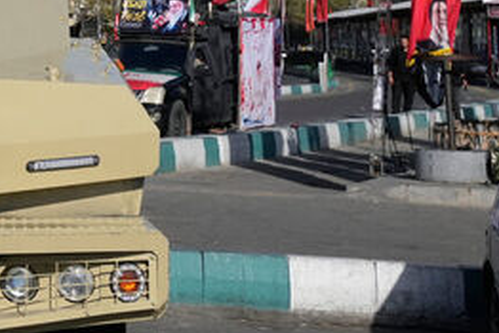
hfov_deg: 16.9
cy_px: -215
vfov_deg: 11.7
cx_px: -246
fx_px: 1525
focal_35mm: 110
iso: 500
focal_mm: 24
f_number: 5.6
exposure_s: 1/4000
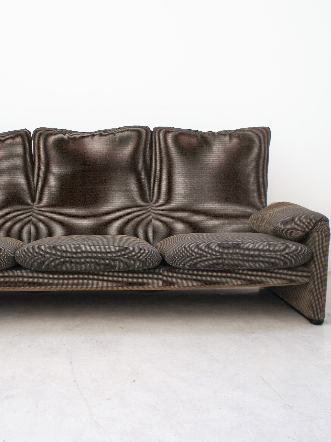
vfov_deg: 52.6
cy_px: 223
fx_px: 446
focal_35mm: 35
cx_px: 96
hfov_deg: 39.9
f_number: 5
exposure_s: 1/100
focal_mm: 16
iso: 200
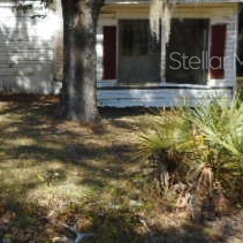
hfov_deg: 22.4
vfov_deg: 25.4
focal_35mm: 67
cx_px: -91
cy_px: 60
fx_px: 532
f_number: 3.7
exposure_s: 1/250
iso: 80
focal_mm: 4.5
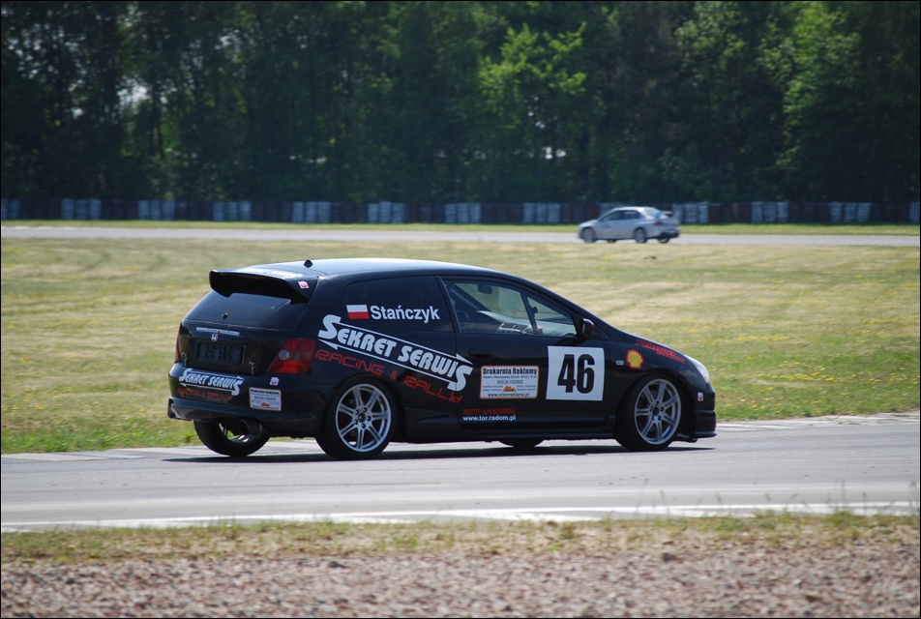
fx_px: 6733
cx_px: 460
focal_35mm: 262
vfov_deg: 5.3
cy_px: 310
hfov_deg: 7.8
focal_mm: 175
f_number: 5.6
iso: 200
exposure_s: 1/640
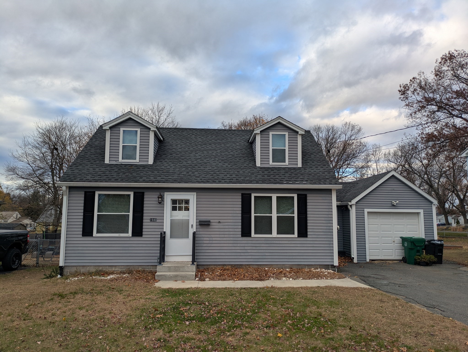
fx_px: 338
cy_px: 176
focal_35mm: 25
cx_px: 234
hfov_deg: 69.4
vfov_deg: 54.9
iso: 49
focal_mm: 5.43
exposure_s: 1/635
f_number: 1.89
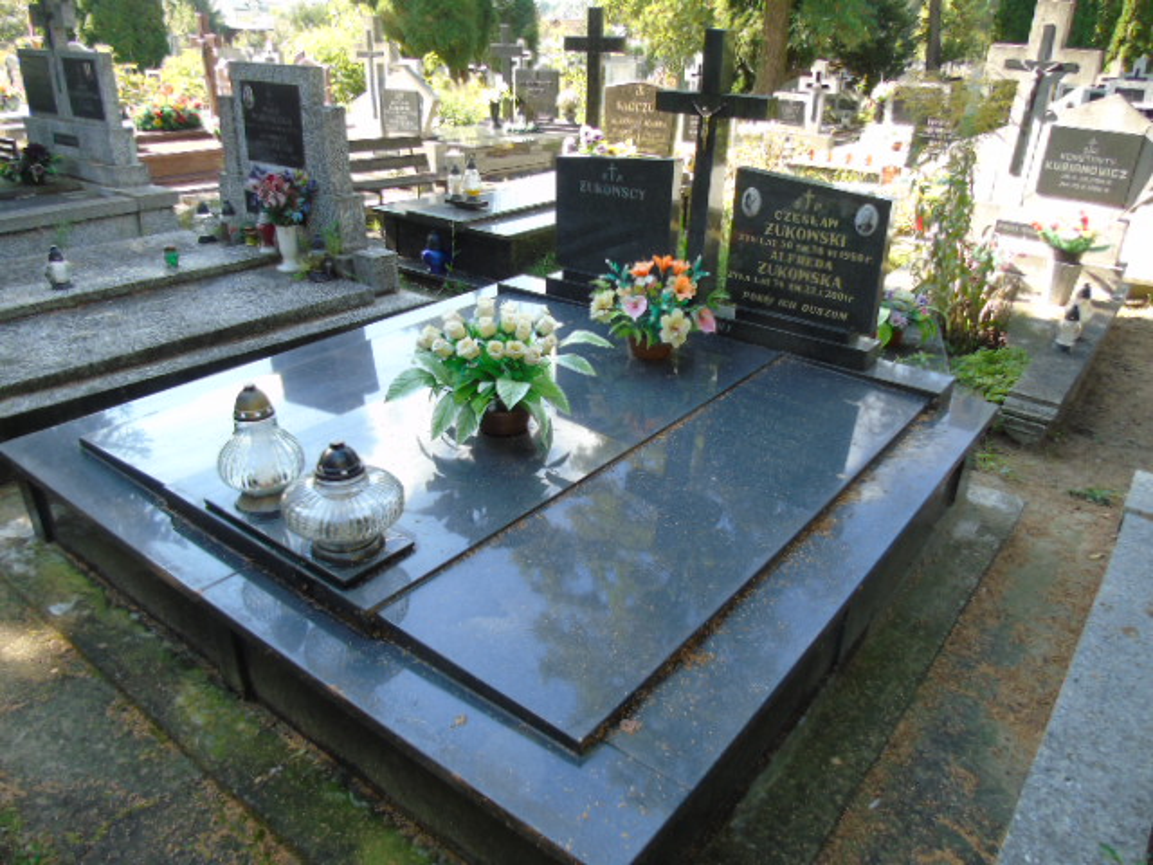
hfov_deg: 69.4
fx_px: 833
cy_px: 432
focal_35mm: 25
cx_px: 576
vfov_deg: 54.9
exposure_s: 1/100
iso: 80
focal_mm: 4.4
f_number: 3.4
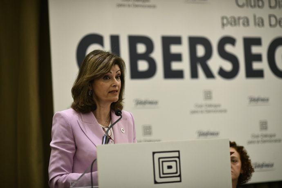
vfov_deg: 13.0
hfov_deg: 19.5
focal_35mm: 105
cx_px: 141
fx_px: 822
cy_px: 94
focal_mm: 105
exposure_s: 1/400
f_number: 2.2
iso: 2000
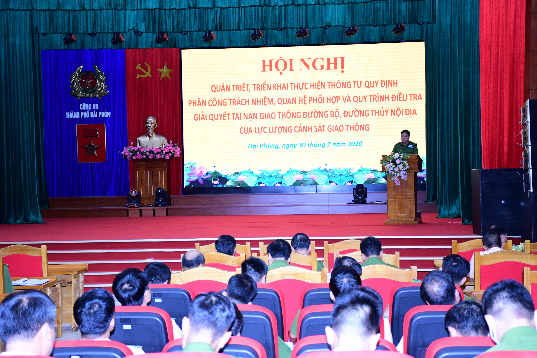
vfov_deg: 23.8
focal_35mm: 57
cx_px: 268
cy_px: 179
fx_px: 850
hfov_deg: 35.1
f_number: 4.2
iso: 2500
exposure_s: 1/200
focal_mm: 38
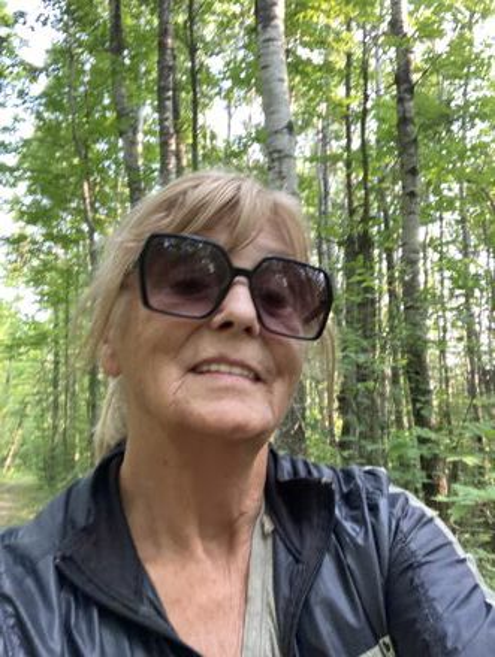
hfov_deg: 44.2
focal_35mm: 32
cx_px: 248
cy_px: 328
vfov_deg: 56.8
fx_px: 609
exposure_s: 1/60
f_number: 2.2
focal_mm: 2.87
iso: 100
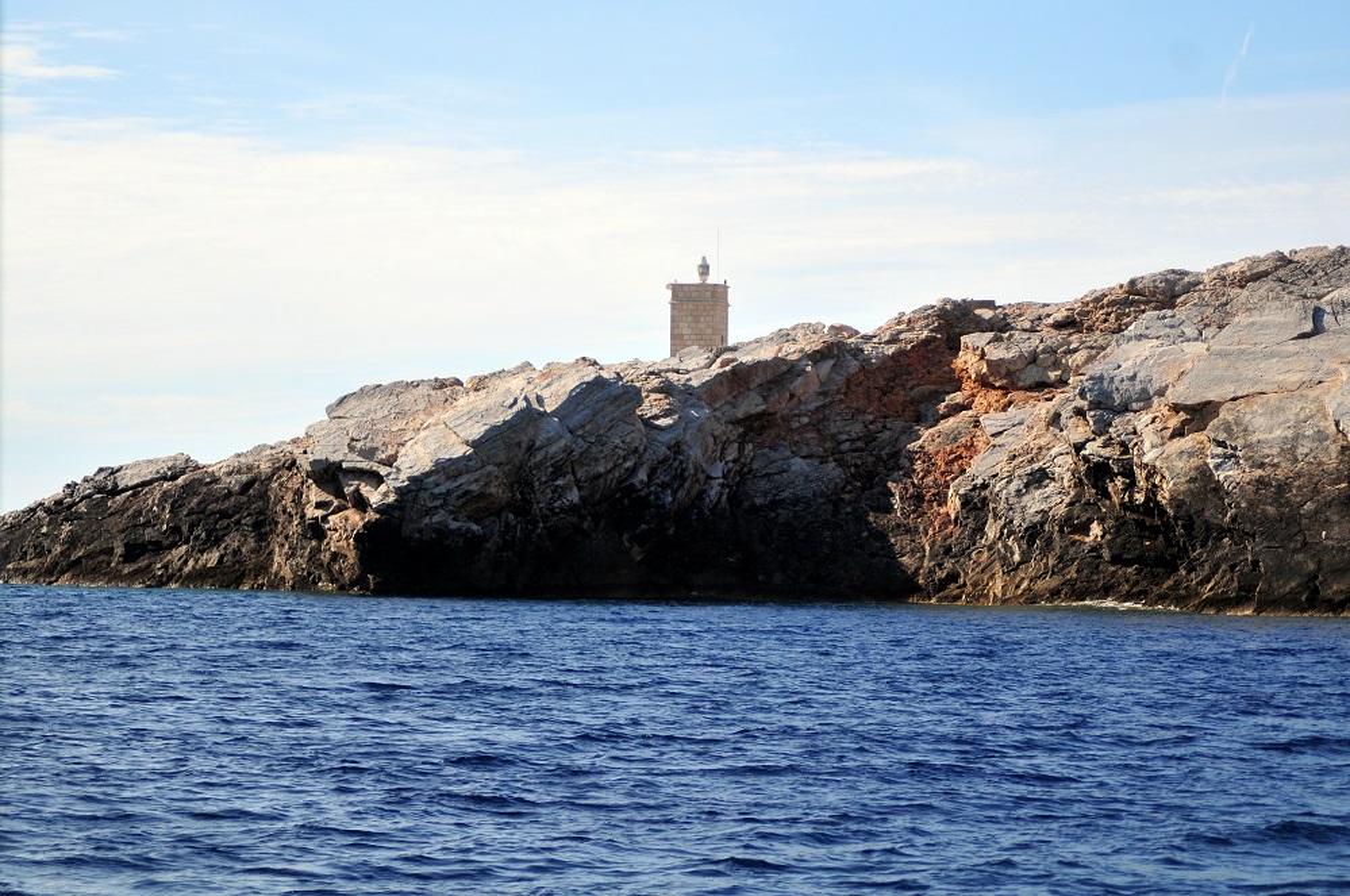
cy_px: 448
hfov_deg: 16.1
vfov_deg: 10.7
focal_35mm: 128
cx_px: 675
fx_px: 4774
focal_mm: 85
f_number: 4
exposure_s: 1/2000
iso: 250
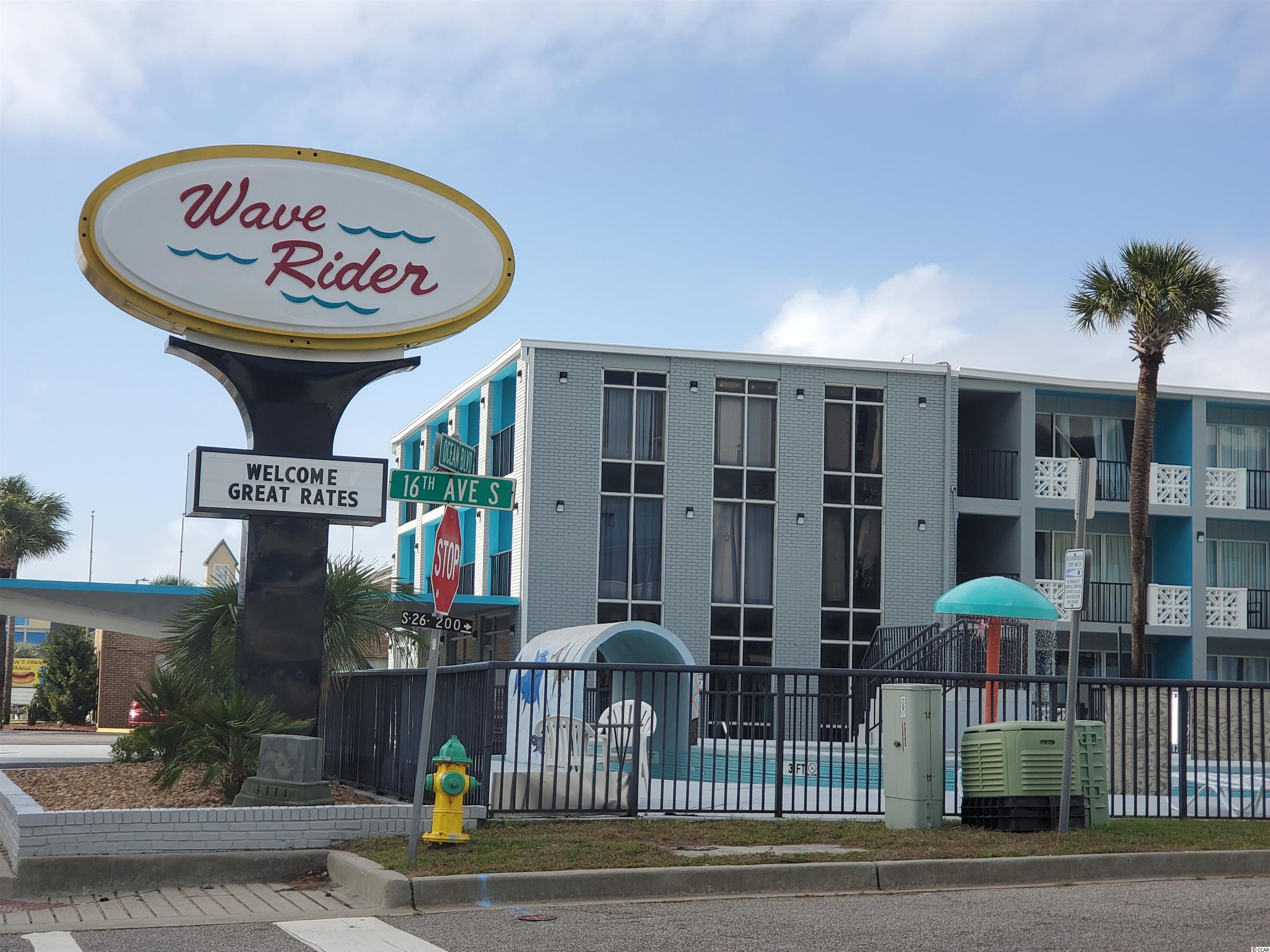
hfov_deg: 36.8
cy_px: 476
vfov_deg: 28.0
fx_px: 1908
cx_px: 635
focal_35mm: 52
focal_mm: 6
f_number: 2.4
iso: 50
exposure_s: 1/697
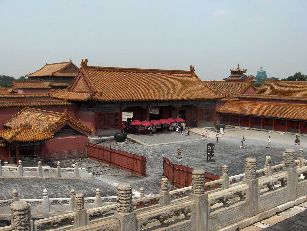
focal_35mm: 39
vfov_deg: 36.9
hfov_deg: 47.8
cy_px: 116
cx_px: 154
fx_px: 346
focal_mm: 8
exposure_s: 1/833
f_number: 4.8
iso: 100
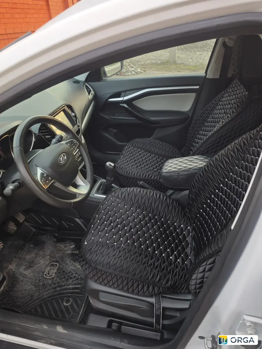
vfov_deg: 73.9
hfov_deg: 58.9
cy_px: 174
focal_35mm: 23
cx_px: 131
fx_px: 232
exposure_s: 1/85.3
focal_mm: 6.55
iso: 100
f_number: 1.6
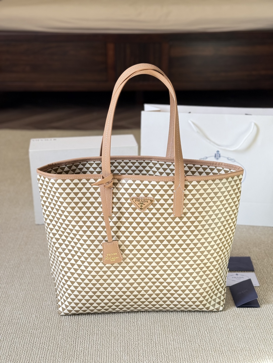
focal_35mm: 48
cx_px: 136
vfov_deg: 39.7
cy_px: 182
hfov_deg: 30.3
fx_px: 505
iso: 200
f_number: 1.78
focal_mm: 6.76
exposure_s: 1/115
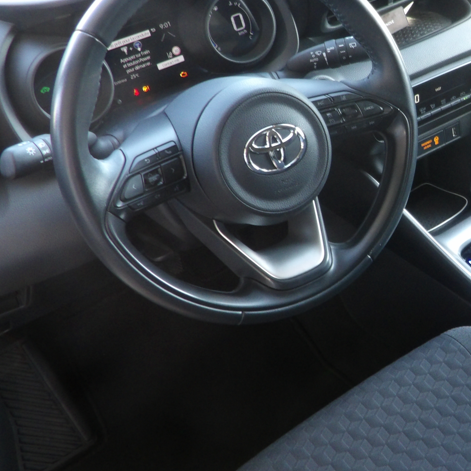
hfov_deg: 30.8
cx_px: 454
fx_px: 800
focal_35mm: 52
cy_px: 203
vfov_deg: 32.7
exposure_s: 1/16
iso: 200
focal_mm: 5.1
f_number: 4.3
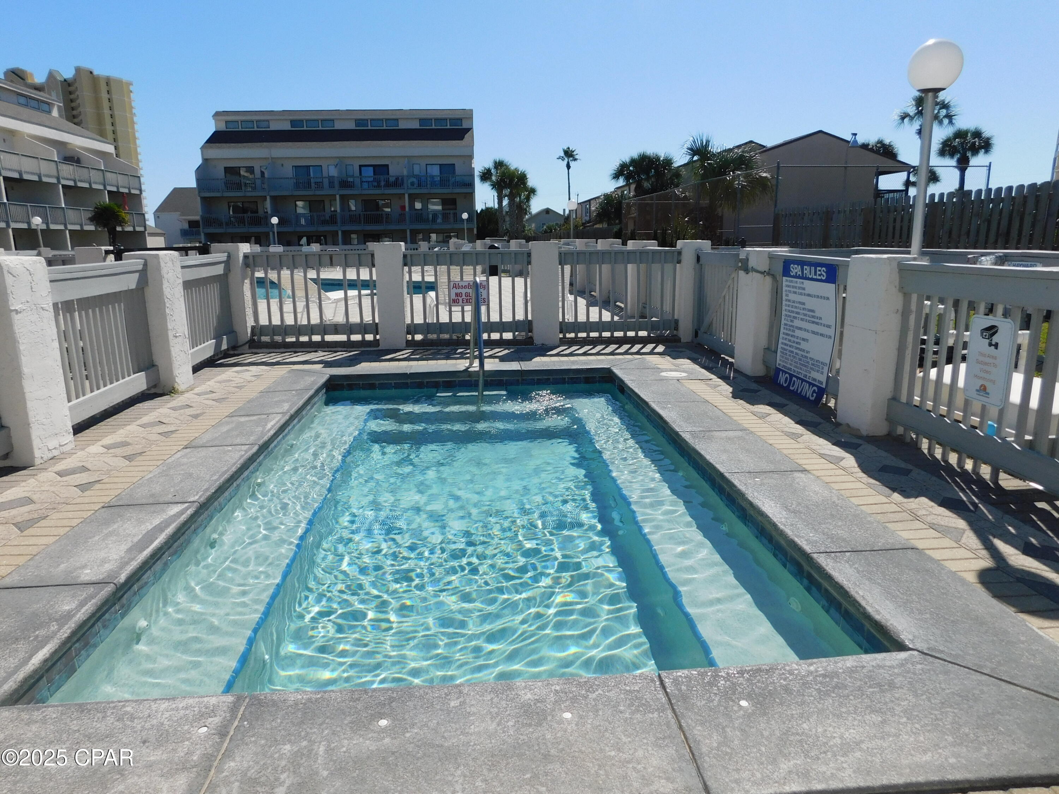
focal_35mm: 23
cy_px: 397
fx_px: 704
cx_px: 530
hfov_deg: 73.9
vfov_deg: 58.9
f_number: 6
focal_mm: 4
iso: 125
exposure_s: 1/800
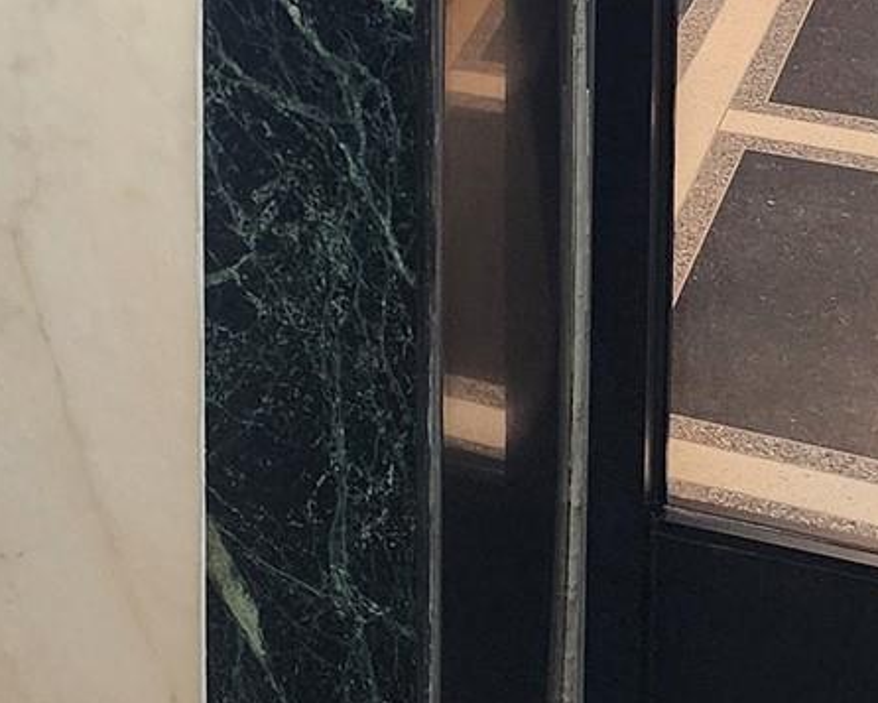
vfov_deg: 13.3
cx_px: 114
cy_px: -601
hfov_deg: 18.4
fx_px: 2677
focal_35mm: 103
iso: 500
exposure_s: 1/120
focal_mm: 6.4
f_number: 1.8
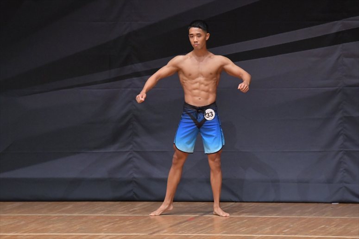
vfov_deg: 4.6
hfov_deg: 6.9
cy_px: 120
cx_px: 180
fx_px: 2990
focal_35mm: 300
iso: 6400
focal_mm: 200
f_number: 5.6
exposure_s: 1/400
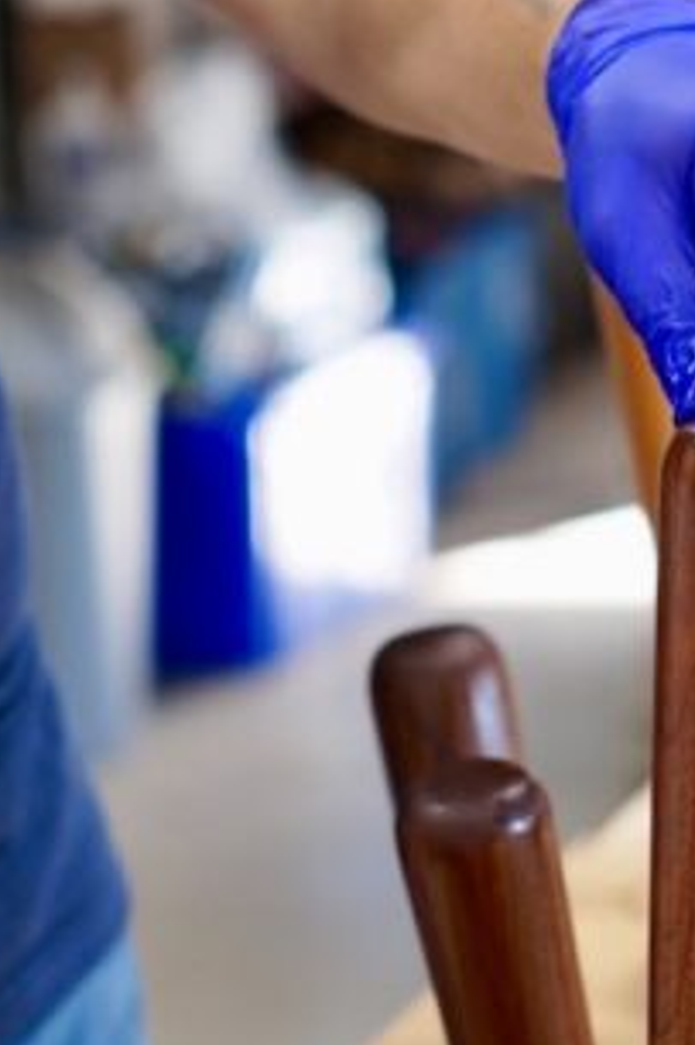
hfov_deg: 8.2
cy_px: 761
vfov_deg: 12.2
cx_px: 351
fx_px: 4870
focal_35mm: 168
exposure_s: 1/125
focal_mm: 50
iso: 400
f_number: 2.8
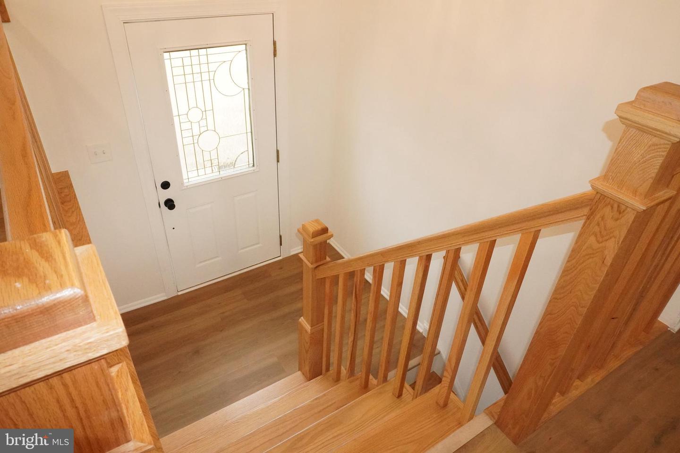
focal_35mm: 24
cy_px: 226
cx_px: 340
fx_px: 453
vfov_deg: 53.1
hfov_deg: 73.7
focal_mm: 16
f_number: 10
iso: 6400
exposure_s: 1/160
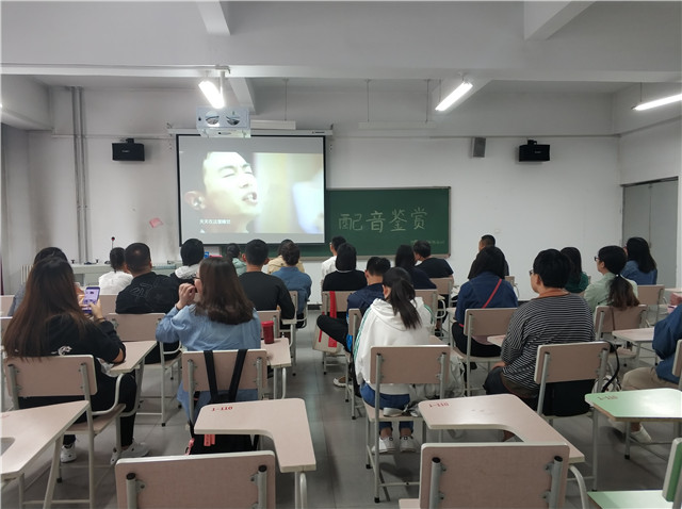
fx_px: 531
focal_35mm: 27
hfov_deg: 65.4
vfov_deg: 51.2
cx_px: 341
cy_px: 254
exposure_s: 1/25
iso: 321
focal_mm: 3.82
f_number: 1.8
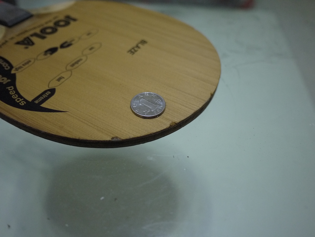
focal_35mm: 28
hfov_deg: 63.4
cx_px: 158
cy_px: 118
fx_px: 255
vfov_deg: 49.7
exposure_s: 1/40
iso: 800
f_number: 2.5
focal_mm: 14
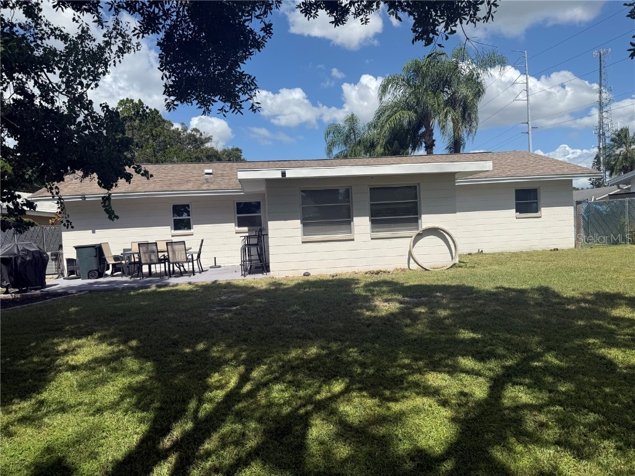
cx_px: 318
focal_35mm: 24
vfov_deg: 56.8
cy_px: 238
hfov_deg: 71.6
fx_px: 440
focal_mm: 6.76
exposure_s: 1/6173
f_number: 1.78
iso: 80
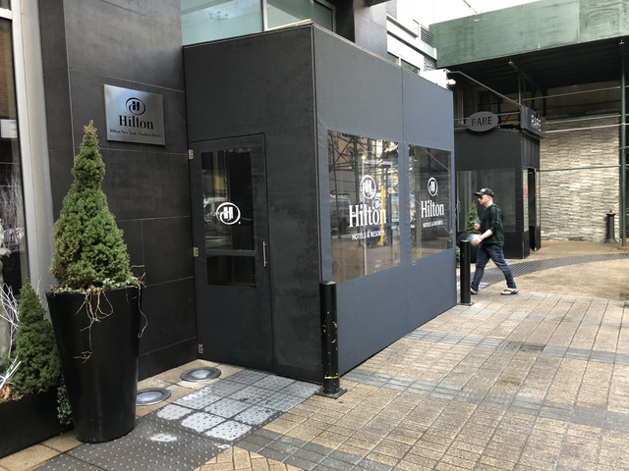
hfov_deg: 63.4
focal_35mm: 28
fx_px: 509
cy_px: 236
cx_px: 314
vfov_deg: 49.7
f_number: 1.8
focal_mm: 3.99
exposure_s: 1/15
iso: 40
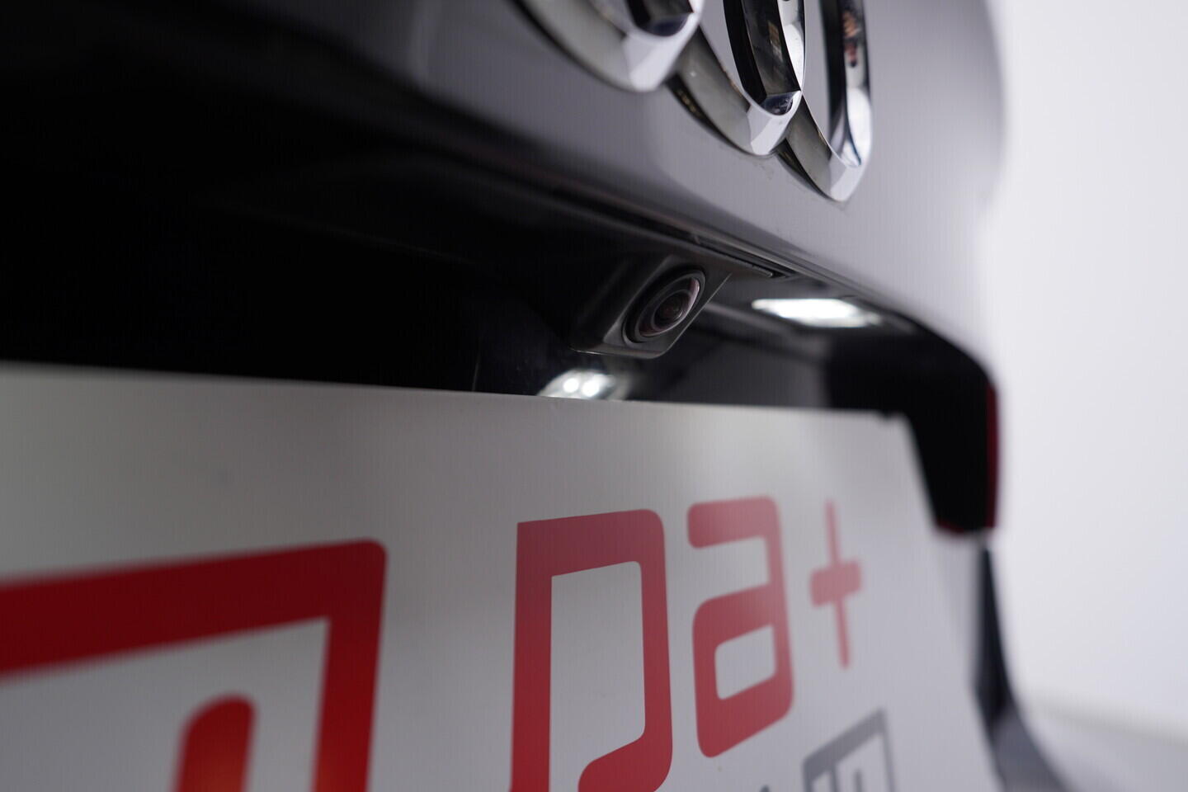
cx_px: 594
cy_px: 396
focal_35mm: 36
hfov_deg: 53.1
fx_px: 1188
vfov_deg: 36.9
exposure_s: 1/60
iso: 125
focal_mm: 24
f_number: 4
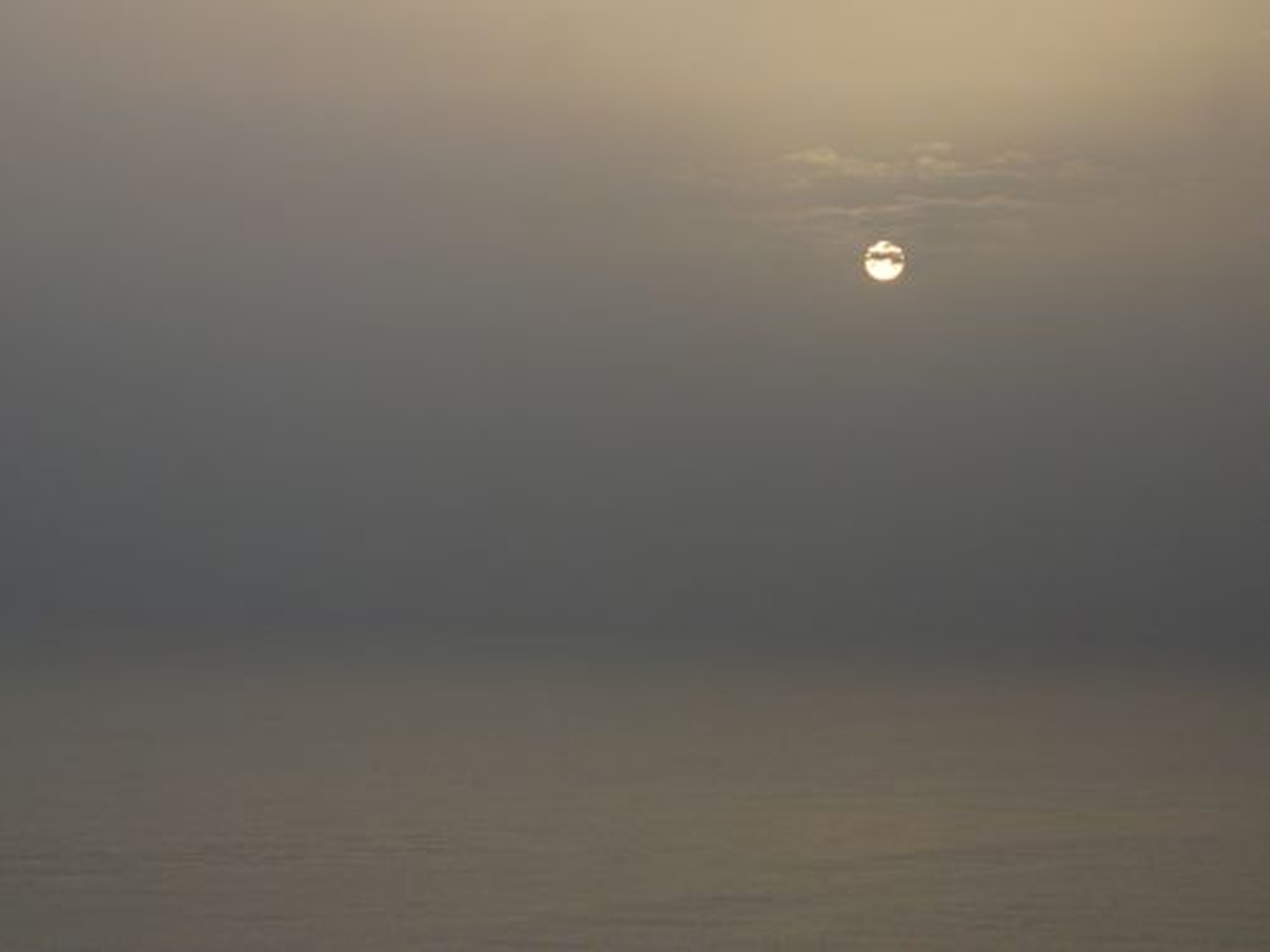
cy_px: 476
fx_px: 4109
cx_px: 635
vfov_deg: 13.2
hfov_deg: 17.6
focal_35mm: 112
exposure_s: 1/200
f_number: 3.9
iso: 80
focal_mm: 16.6
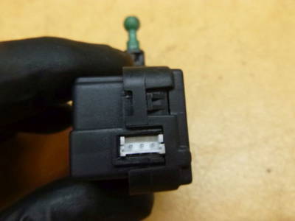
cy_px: 110
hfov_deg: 69.4
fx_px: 213
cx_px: 148
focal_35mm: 25
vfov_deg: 54.9
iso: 400
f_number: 3.9
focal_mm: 4.5
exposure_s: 1/25
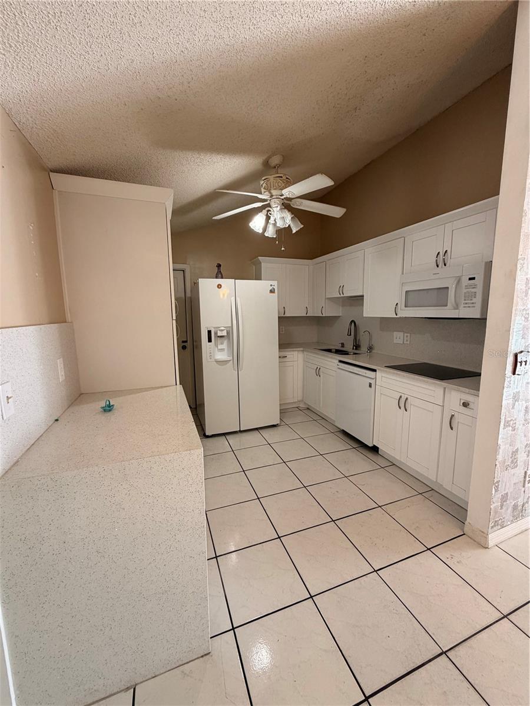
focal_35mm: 14
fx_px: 286
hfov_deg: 85.7
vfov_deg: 102.1
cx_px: 265
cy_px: 353
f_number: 2.2
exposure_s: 1/60
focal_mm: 2.22
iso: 160
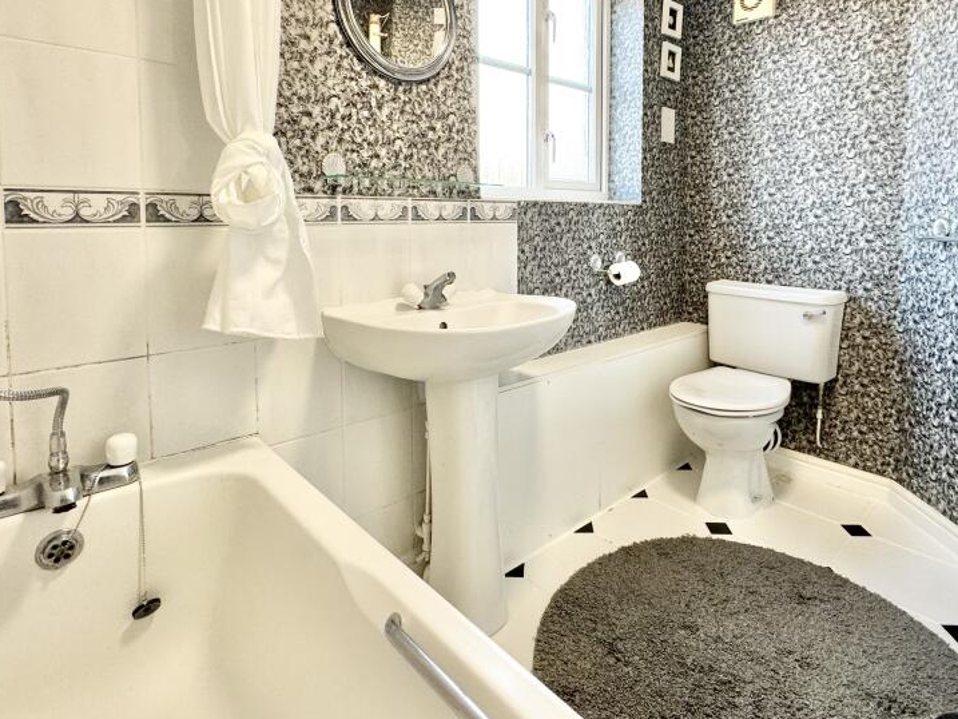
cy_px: 247
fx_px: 554
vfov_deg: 64.5
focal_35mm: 20
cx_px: 520
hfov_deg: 81.6
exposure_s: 1/100
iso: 200
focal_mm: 2.22
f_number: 2.2
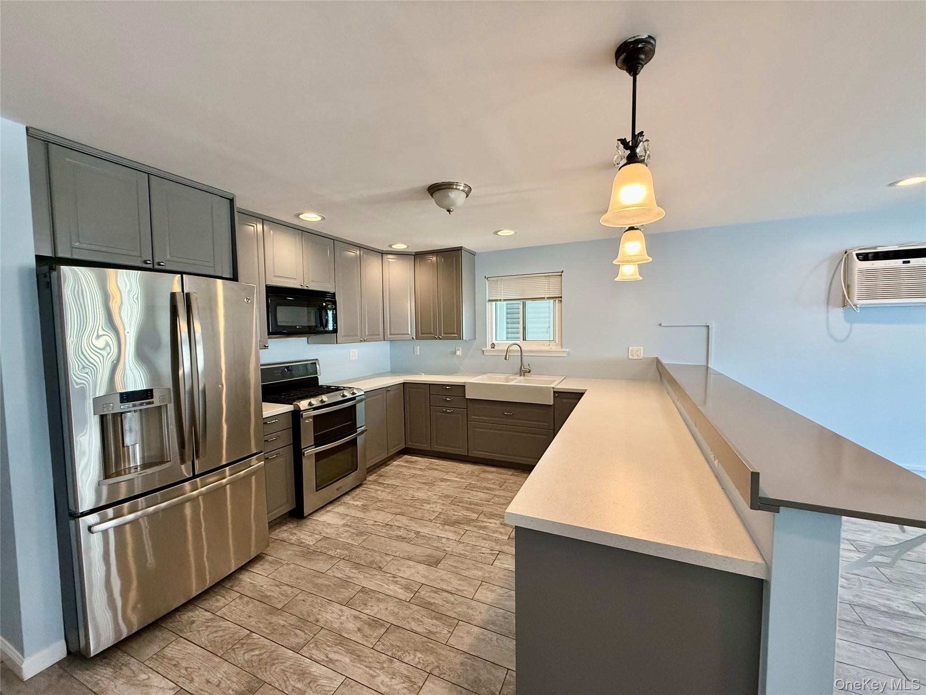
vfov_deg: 85.7
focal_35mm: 14
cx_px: 463
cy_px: 348
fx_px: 375
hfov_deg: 102.1
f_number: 2.2
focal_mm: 2.22
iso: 250
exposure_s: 1/120
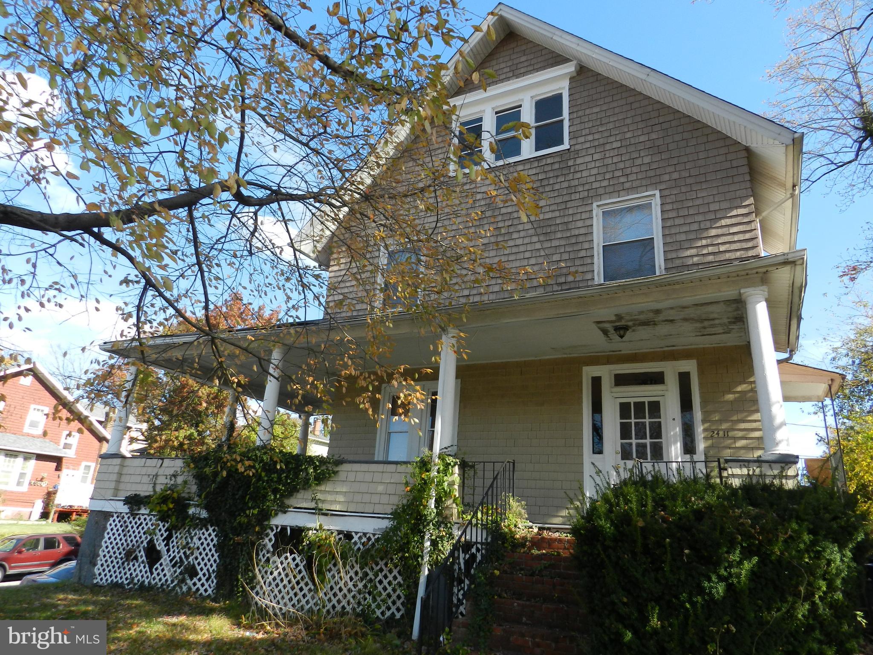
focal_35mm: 23
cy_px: 328
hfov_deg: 73.9
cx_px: 436
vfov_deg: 58.9
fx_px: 580
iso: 160
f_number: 3.4
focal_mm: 4
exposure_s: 1/640
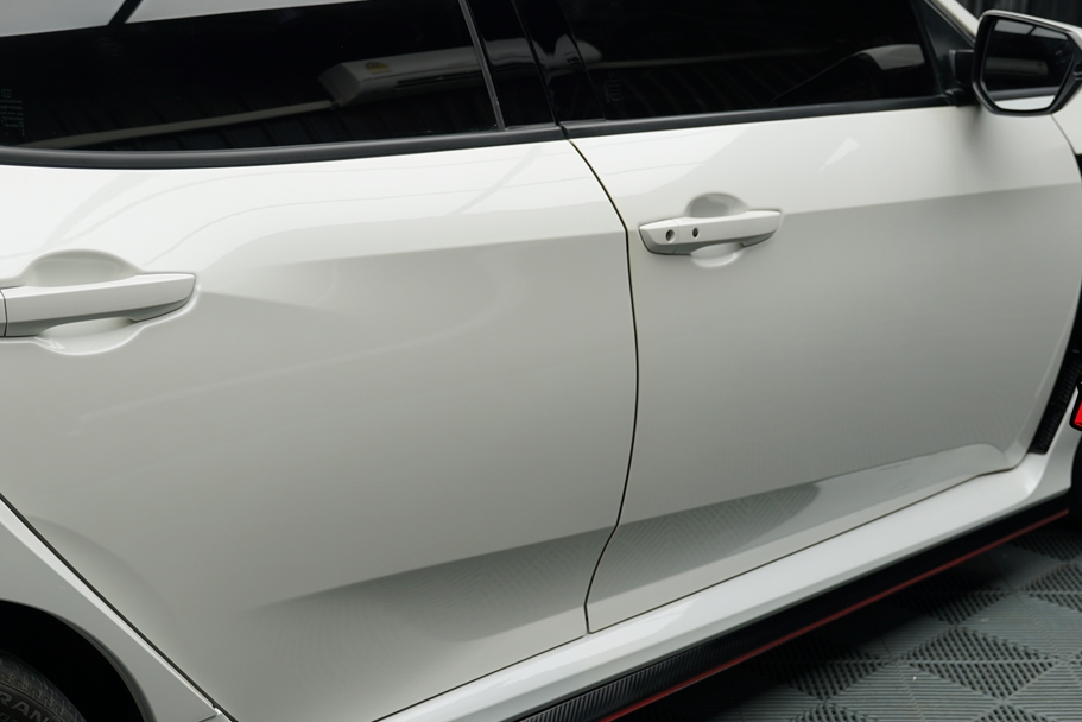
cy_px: 485
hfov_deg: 35.4
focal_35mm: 56
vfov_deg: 24.1
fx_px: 1684
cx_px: 401
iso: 100
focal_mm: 34
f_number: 4.5
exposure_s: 1/80
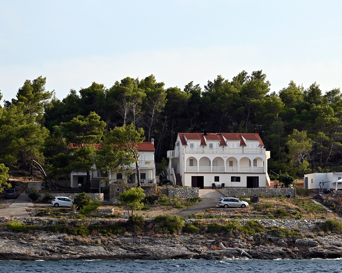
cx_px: 224
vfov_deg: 10.2
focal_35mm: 152
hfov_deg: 12.7
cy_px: 121
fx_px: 1538
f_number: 5.6
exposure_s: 1/500
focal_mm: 110
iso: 160
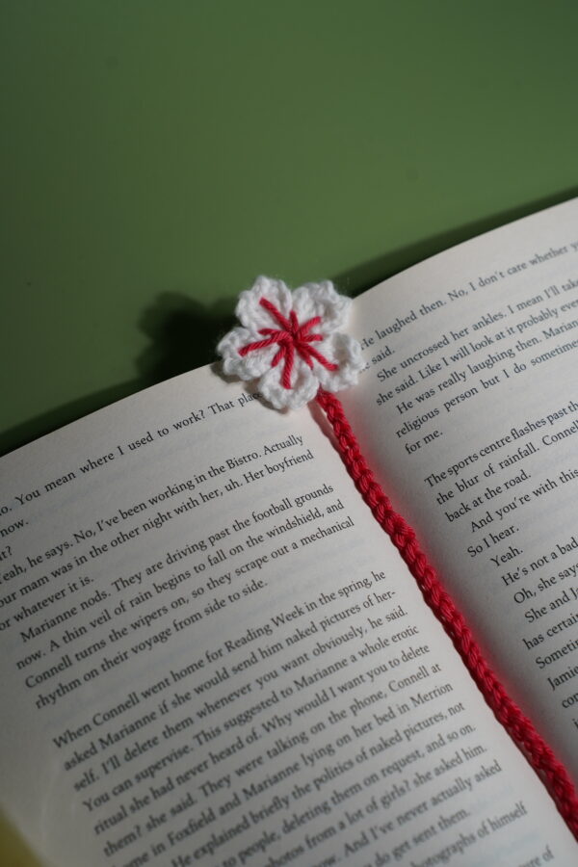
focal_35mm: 61
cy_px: 434
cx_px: 289
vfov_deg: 32.9
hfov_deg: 22.3
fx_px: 1469
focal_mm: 61
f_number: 5.6
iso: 400
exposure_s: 1/1000
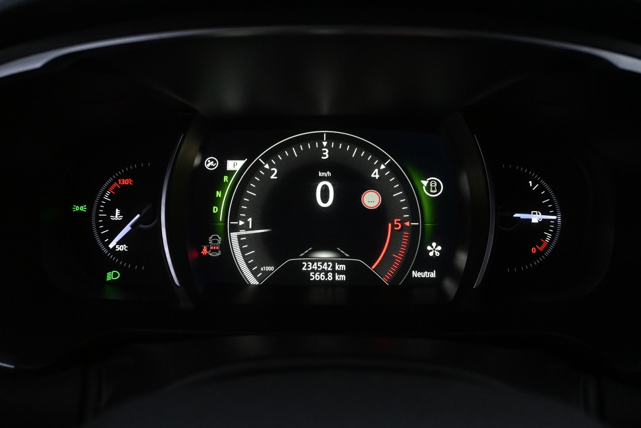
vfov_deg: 36.2
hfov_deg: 52.2
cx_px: 320
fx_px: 654
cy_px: 214
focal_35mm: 37
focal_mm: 24.5
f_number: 5.6
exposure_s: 1/125
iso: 6400
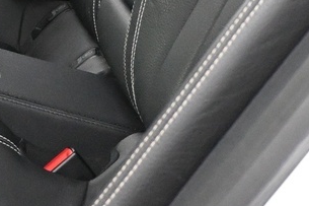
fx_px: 1332
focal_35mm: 155
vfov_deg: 8.6
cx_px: -69
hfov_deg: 12.9
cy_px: -136
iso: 4500
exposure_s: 1/30
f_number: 3.8
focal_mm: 19.5
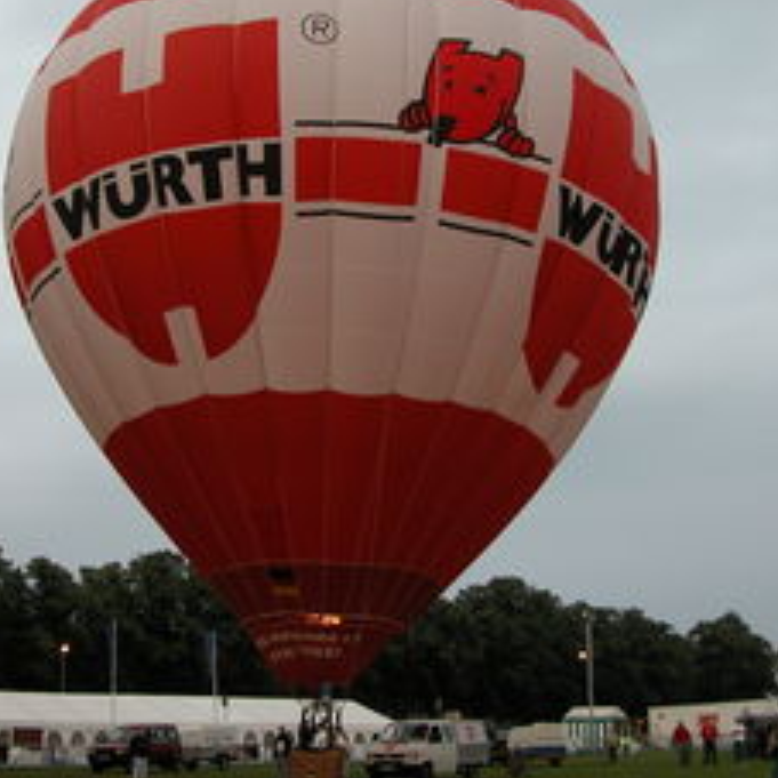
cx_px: 346
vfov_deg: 32.2
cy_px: 332
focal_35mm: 53
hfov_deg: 32.2
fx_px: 1348
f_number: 3.2
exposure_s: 1/88.6
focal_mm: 8.9
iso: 100
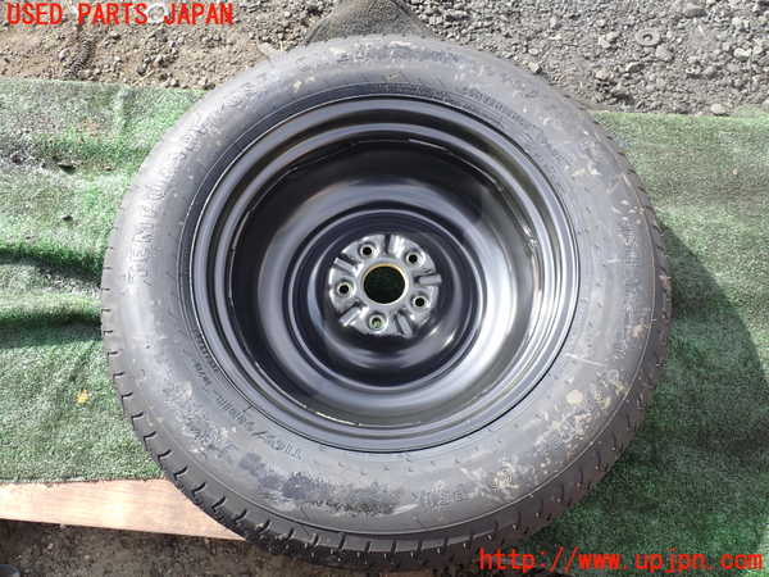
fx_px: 666
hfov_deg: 60.0
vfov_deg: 46.8
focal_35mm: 30
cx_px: 384
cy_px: 288
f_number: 3.2
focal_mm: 5.4
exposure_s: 1/320
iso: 100
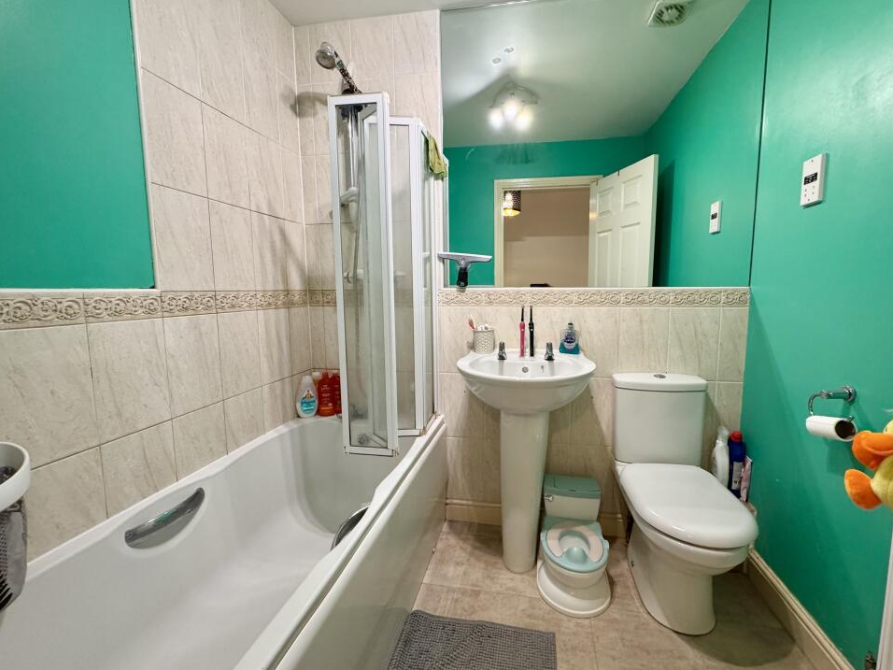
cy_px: 330
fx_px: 387
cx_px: 470
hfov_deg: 98.1
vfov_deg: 81.7
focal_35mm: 15
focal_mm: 2.22
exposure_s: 1/83
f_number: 2.2
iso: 320
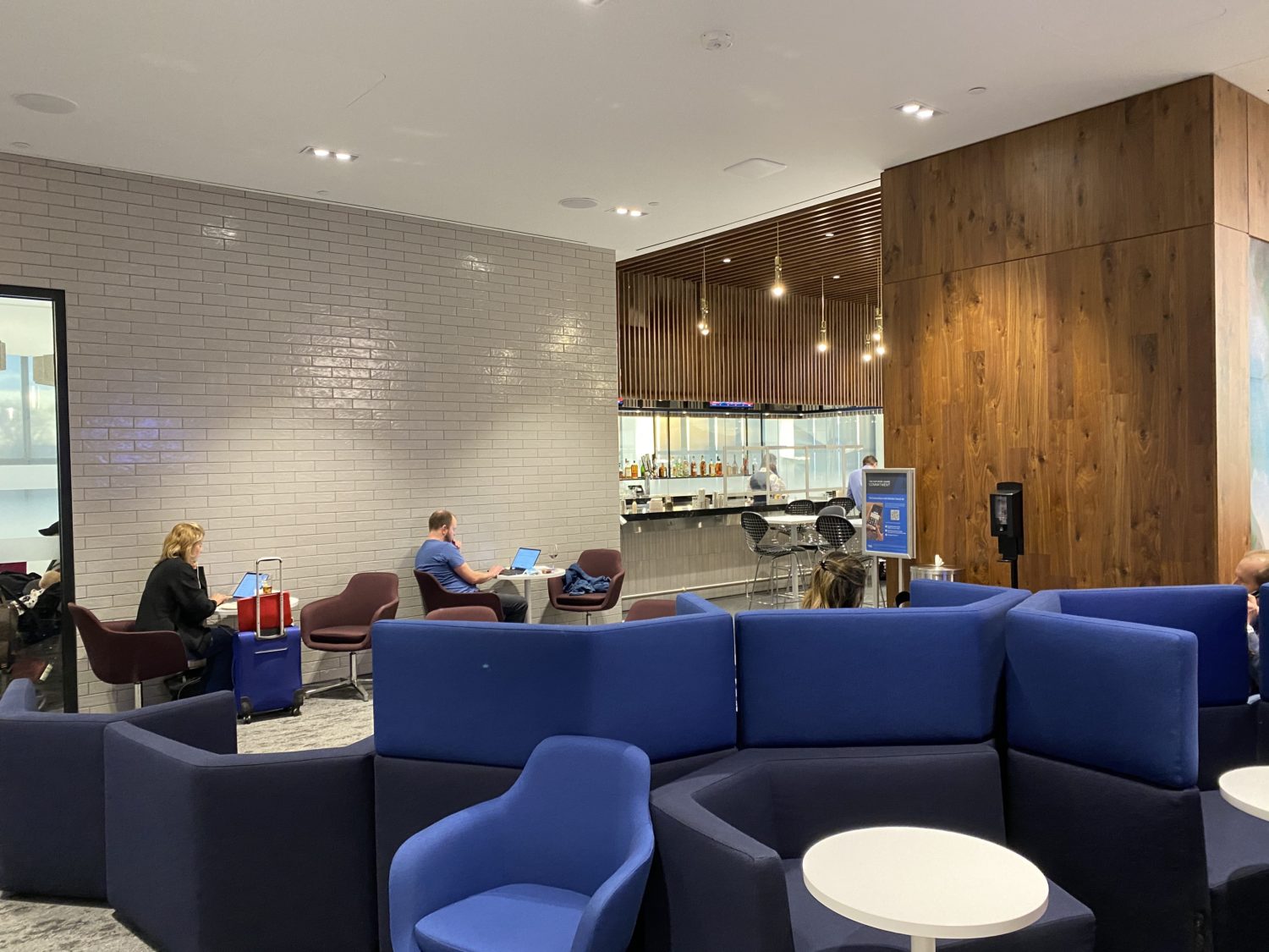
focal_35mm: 26
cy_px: 476
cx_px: 634
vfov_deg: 53.1
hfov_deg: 67.3
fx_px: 953
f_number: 1.8
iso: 400
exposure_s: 1/40
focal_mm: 4.25
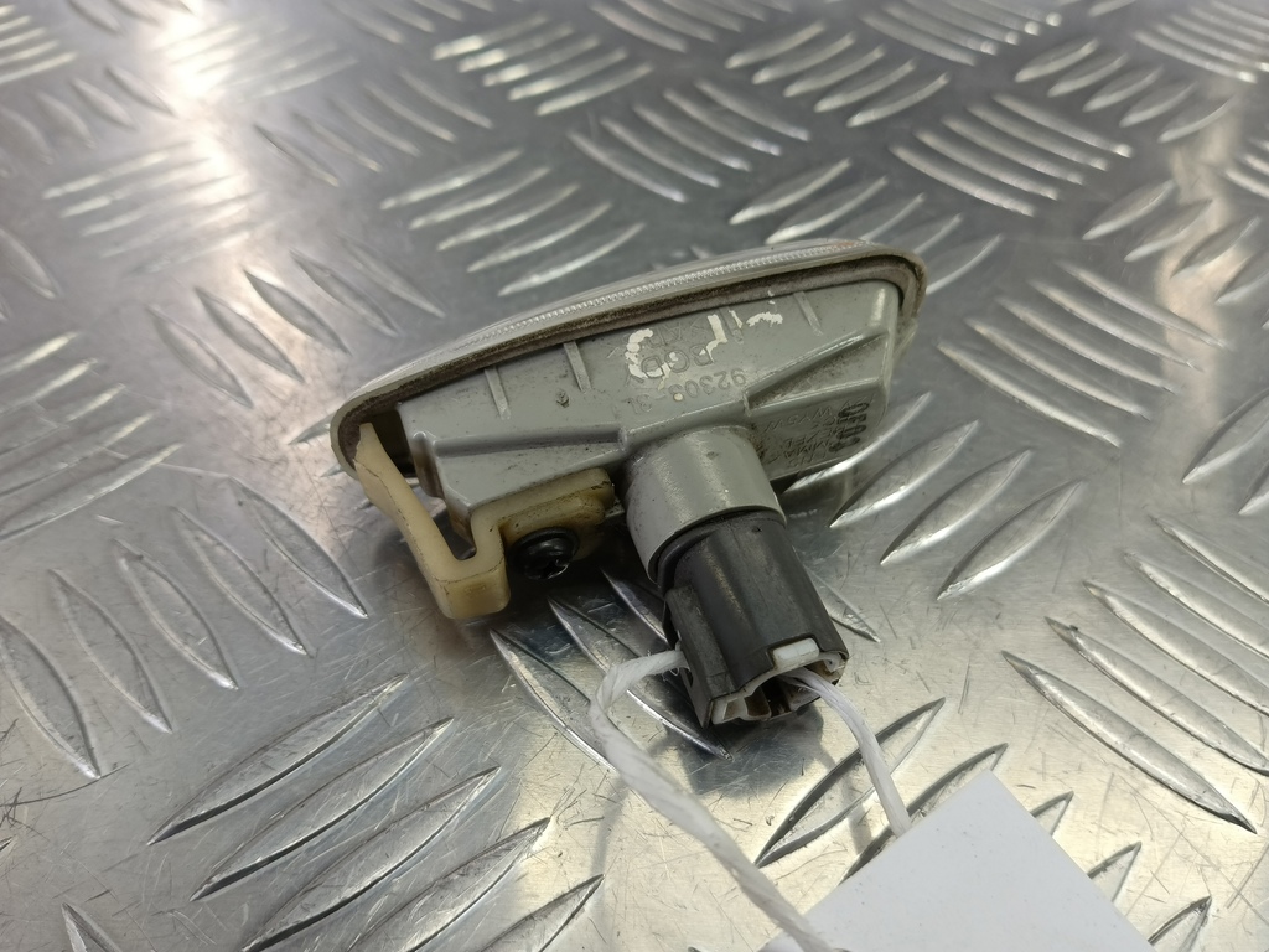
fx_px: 843
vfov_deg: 58.9
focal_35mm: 23
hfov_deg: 73.9
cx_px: 634
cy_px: 476
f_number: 1.6
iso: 107
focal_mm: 4.11
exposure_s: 1/50
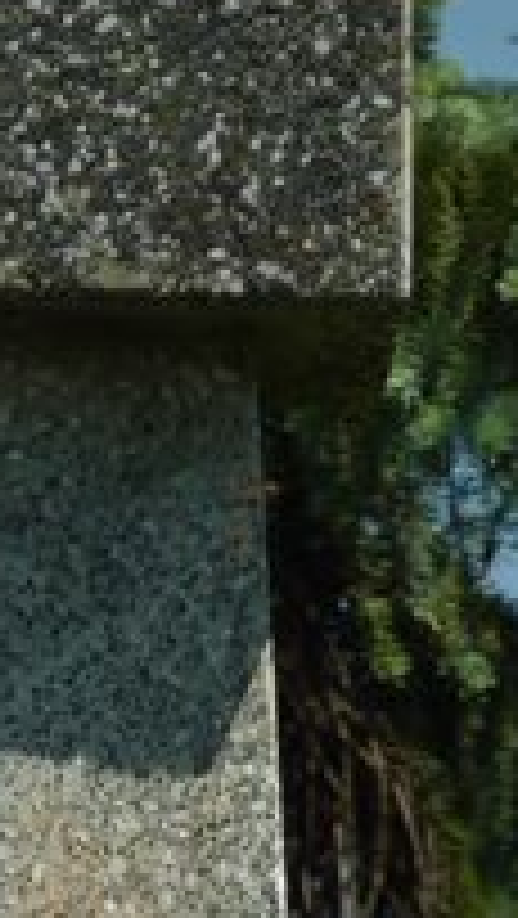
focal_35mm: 836
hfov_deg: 1.5
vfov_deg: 2.6
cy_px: 1750
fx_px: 20380
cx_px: -635
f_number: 5.6
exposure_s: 1/500
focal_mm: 32.1
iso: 80
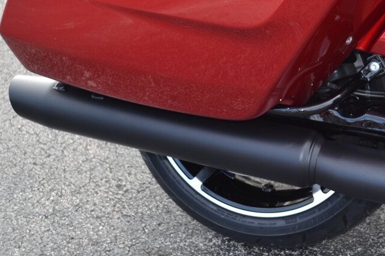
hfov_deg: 29.5
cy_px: 23
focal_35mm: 67
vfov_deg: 19.9
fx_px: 716
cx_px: 303
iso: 100
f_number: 4
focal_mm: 24
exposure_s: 1/125
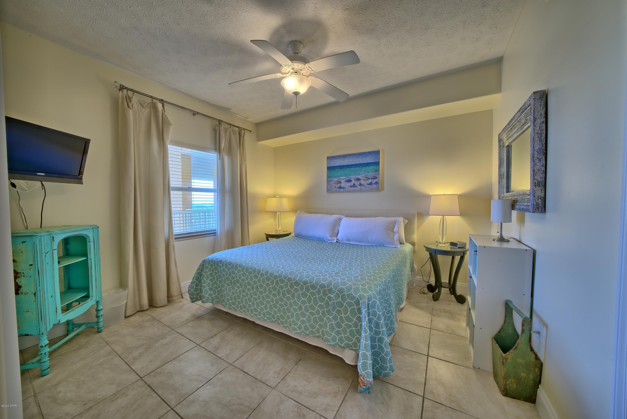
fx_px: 209
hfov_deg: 112.6
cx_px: 314
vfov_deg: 90.0
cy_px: 210
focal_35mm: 12
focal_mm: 12
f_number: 16
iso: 160
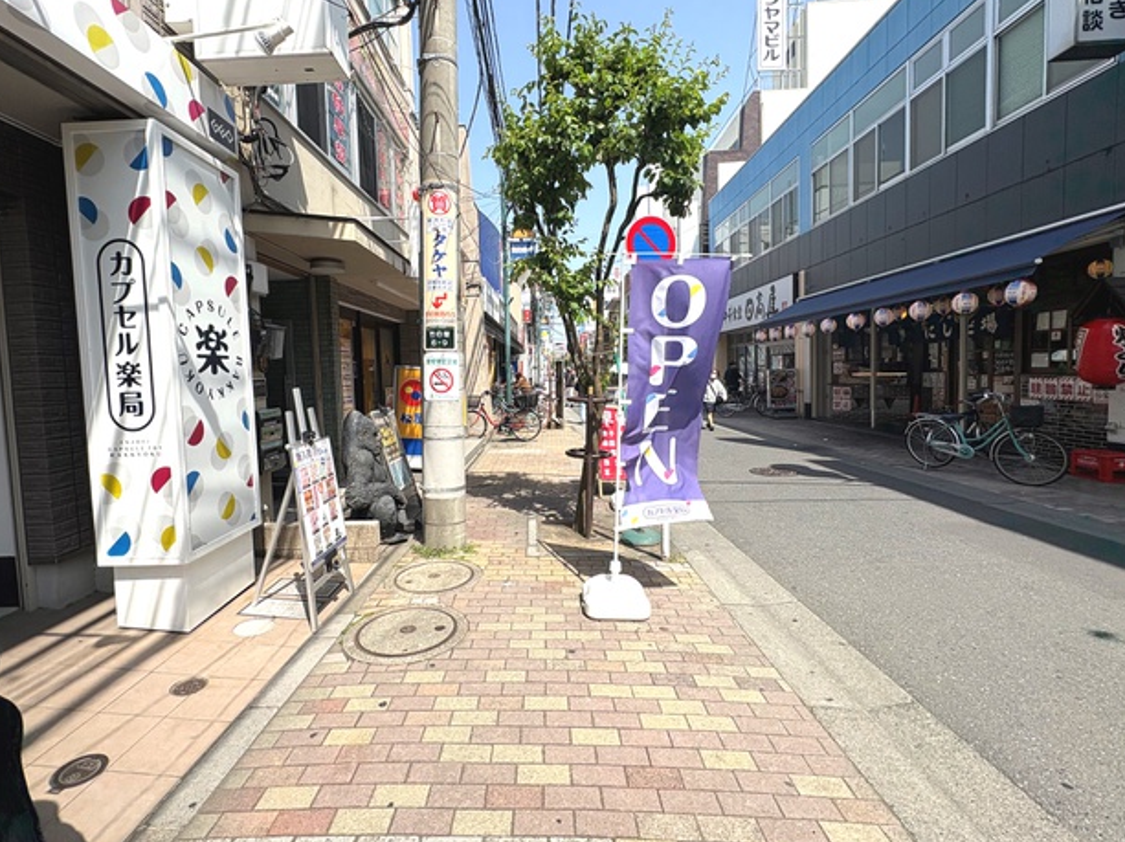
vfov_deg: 78.0
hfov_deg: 94.4
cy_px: 399
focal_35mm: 16
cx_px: 529
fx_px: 520
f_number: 2.2
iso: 50
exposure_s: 1/1748
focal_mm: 2.22
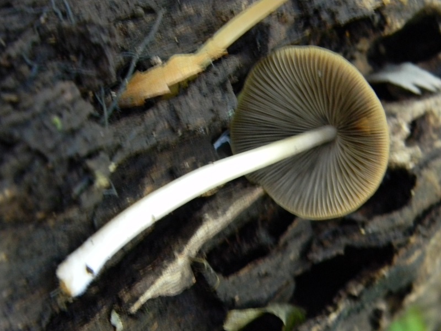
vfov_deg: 17.8
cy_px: 166
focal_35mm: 83
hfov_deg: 23.6
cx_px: 220
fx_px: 1057
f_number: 4.5
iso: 400
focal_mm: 15.1
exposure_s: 1/5.2
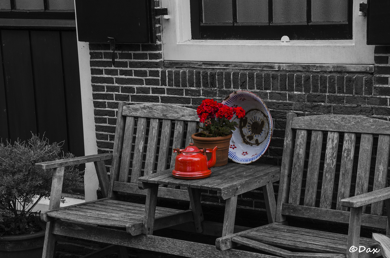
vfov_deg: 15.6
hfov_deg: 23.4
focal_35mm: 87
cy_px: 129
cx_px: 195
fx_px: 940
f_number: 11
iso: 100
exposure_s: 1/80
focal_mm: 58
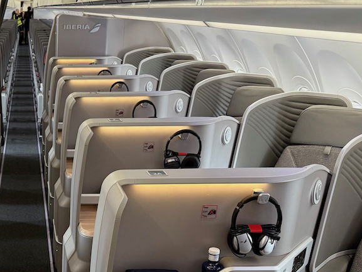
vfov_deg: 28.4
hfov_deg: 35.5
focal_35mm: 50
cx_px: 25
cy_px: 224
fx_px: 523
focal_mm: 6.76
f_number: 1.78
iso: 200
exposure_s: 1/52
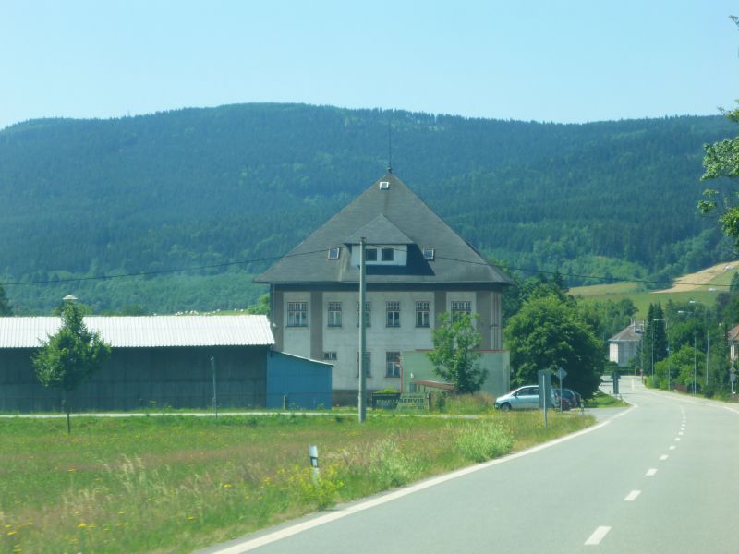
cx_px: 370
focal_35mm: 114
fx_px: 2434
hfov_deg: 17.3
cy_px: 277
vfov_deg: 13.0
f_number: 5.8
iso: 100
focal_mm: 20.3
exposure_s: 1/160
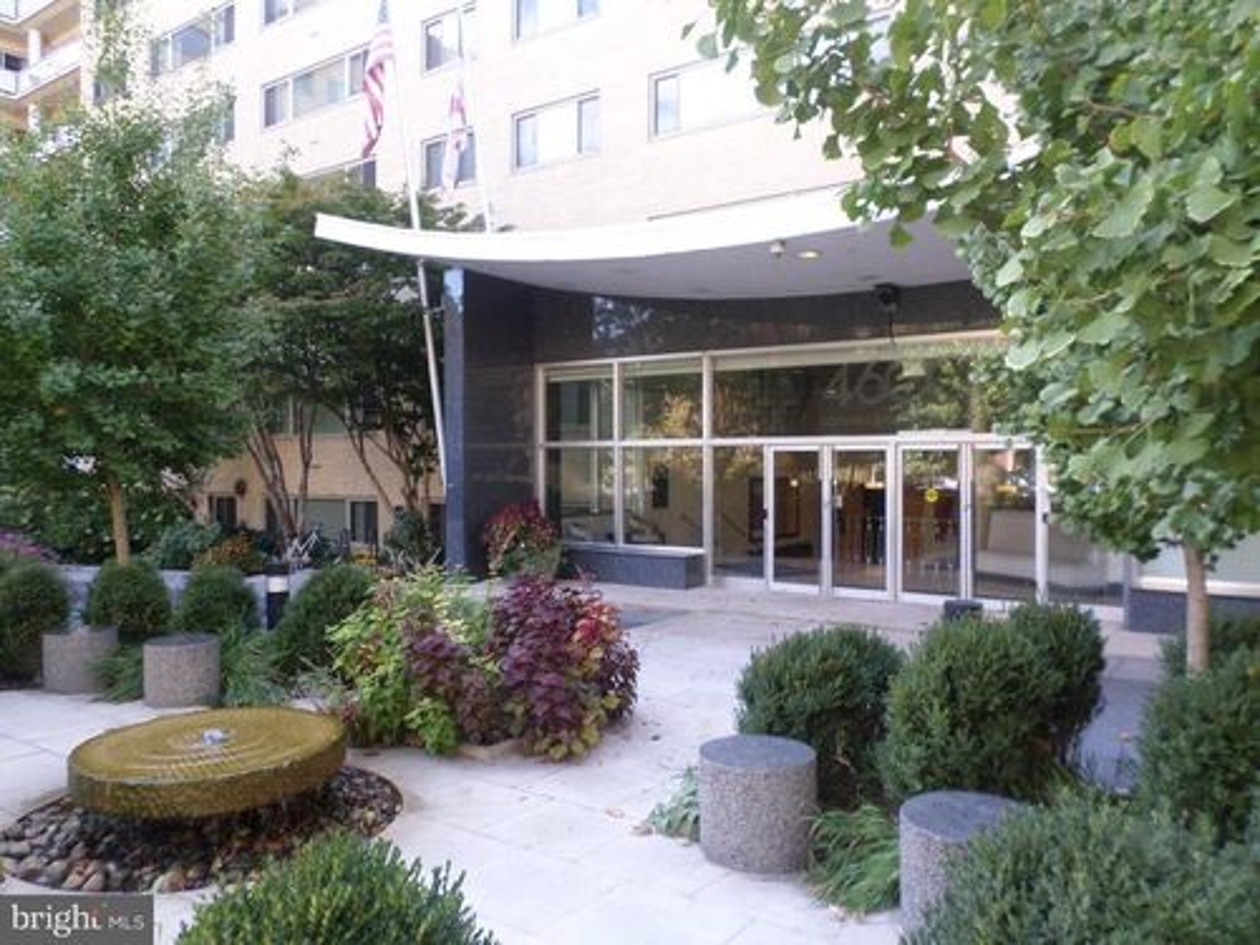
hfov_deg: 69.4
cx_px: 630
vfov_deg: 54.9
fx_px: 910
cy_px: 472
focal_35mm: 25
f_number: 2.5
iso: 80
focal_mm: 4.5
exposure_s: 1/60
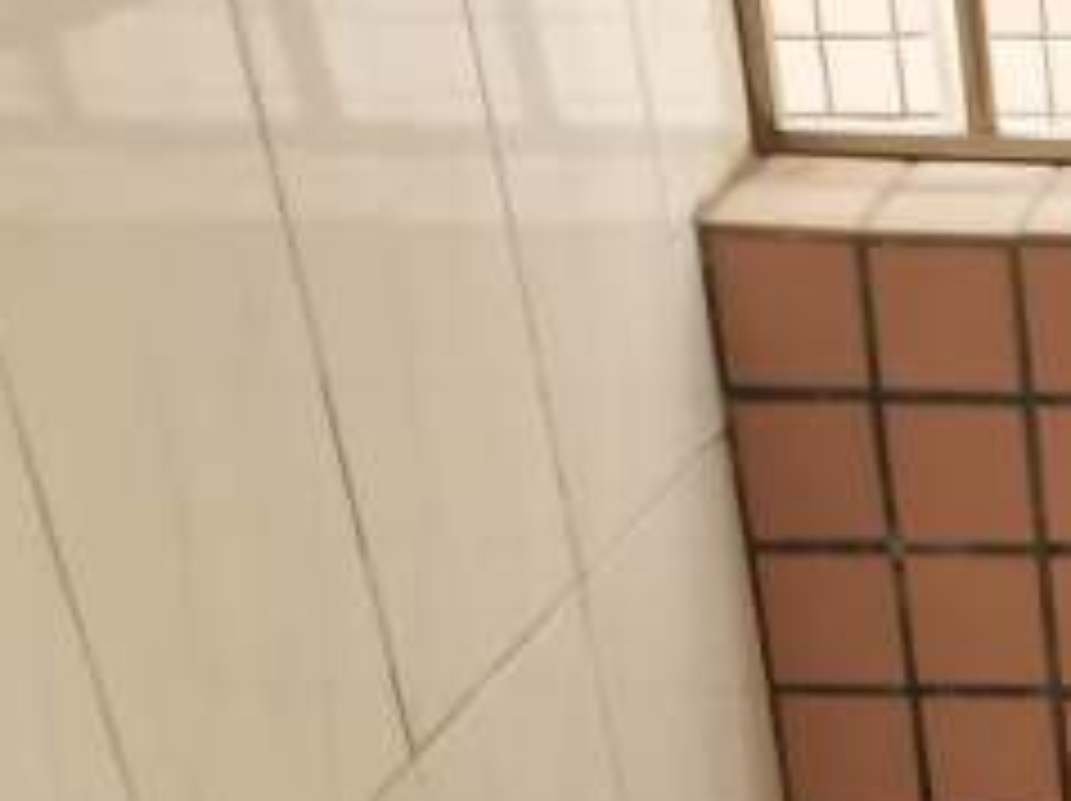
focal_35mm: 101
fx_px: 3122
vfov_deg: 13.6
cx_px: 1638
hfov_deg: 17.4
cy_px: 1274
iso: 111
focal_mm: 3.95
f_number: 1.8
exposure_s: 1/100
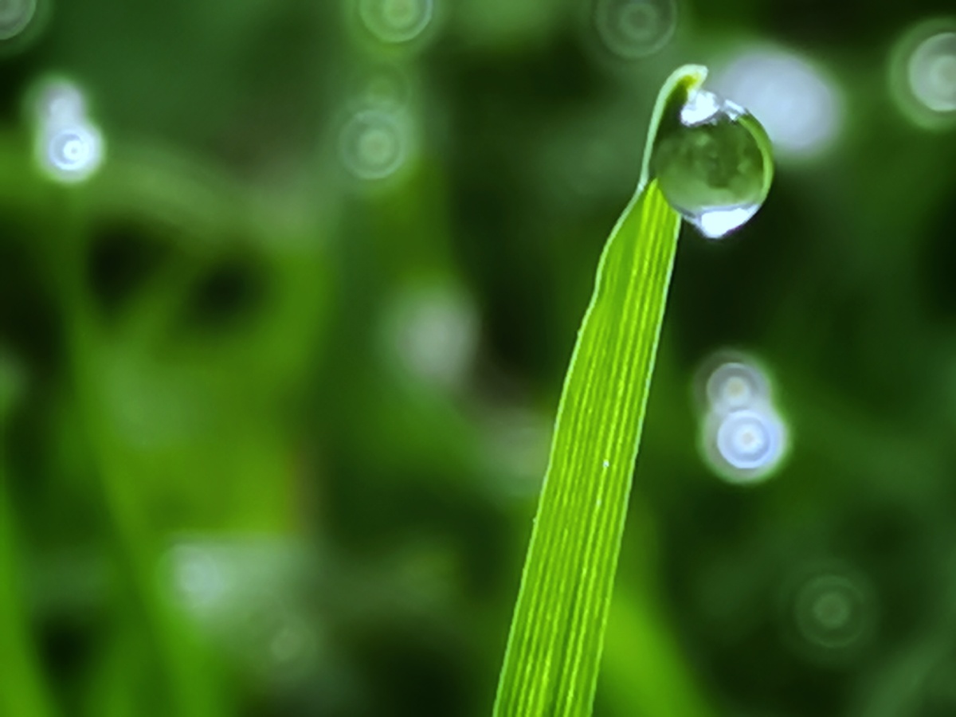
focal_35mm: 222
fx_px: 6131
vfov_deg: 6.7
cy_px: 358
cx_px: 478
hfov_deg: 8.9
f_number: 1.8
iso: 50
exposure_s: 1/269
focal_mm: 5.58
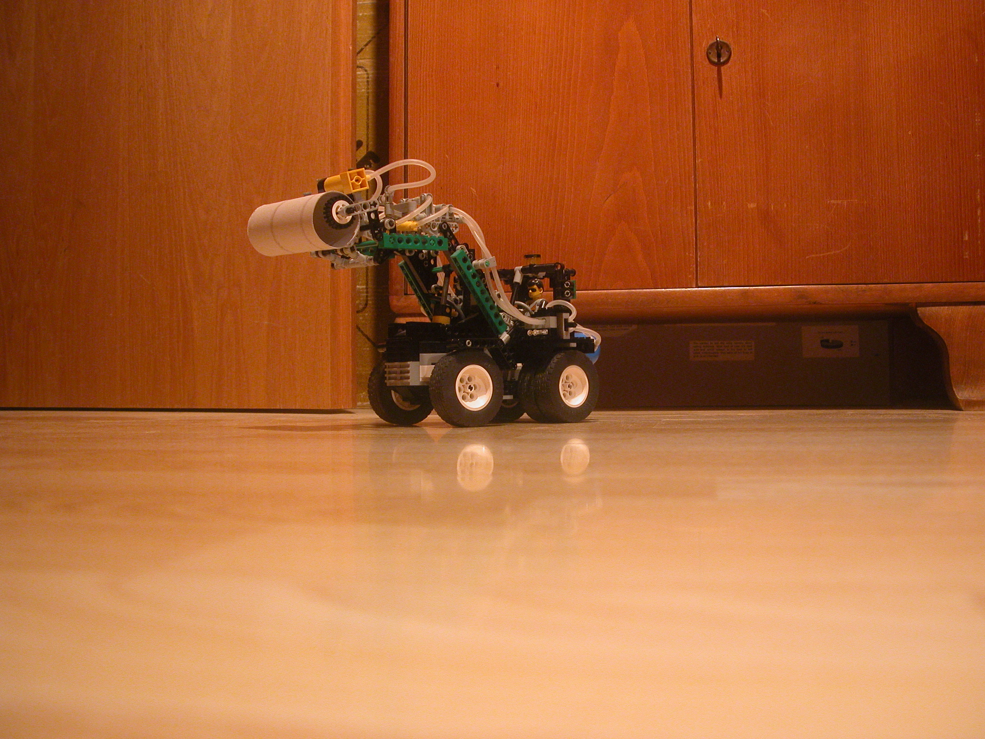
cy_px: 370
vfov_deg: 40.7
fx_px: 996
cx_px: 492
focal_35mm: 35
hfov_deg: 52.6
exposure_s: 1/3.7
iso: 200
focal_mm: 8.9
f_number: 2.8
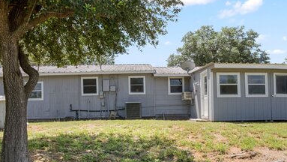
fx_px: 213
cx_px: 145
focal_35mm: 28
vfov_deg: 40.5
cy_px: 120
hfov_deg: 67.9
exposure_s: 1/125
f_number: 8
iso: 80
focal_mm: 16
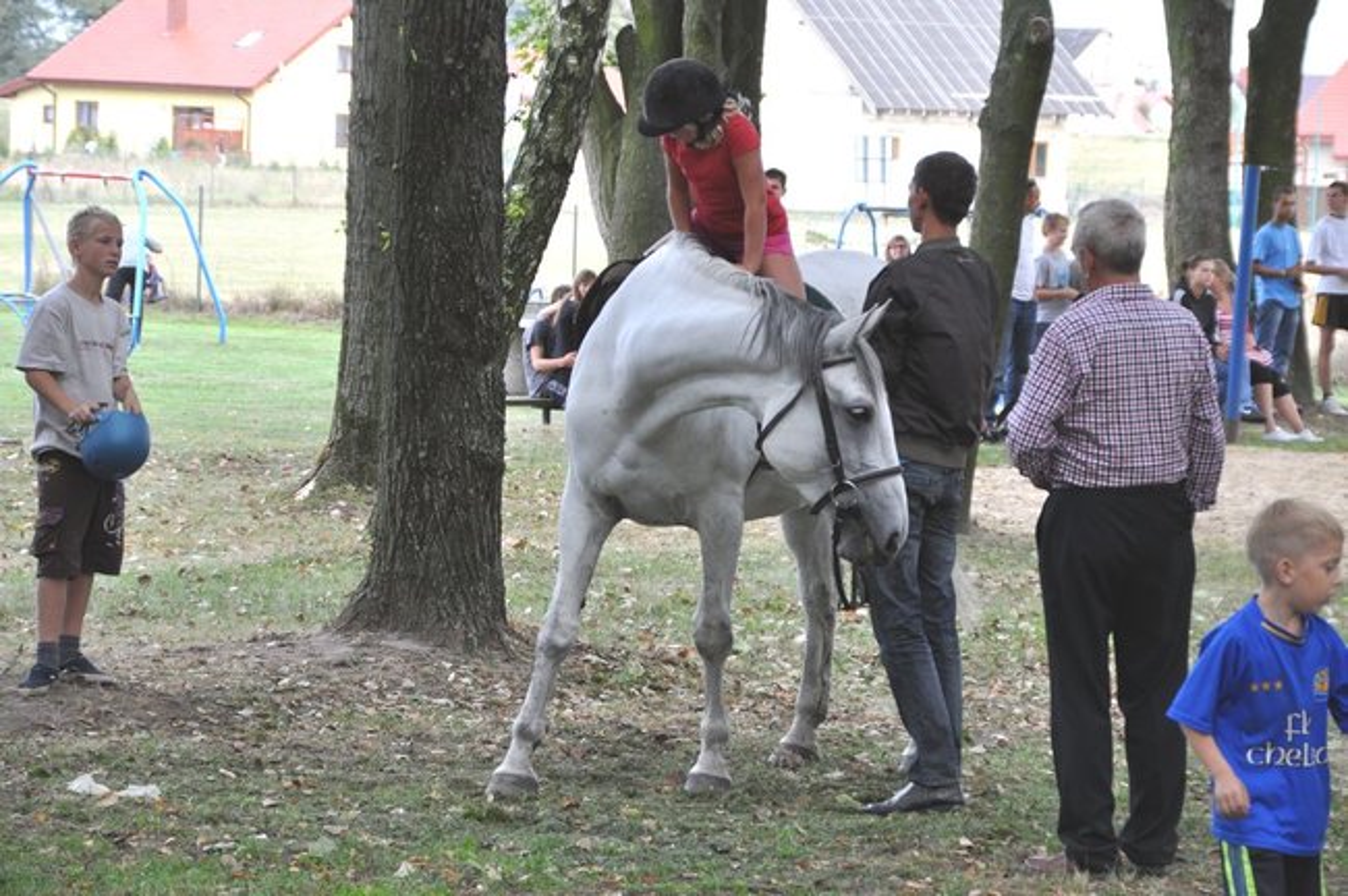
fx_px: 5499
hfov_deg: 14.0
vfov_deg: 9.3
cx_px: 674
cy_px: 448
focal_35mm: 147
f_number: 5.6
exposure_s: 1/100
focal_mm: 98
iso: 400
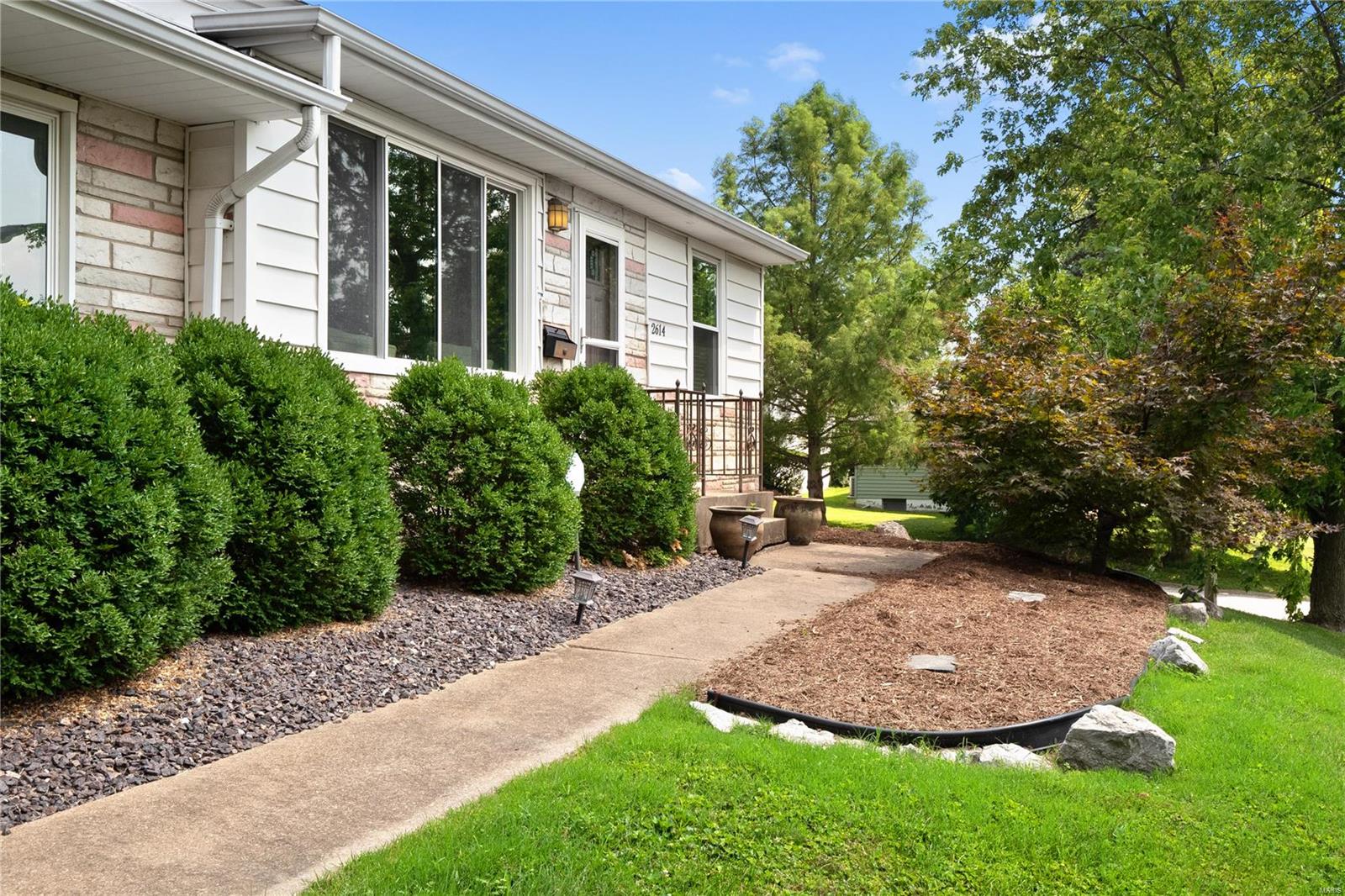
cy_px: 448
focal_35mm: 36
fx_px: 1345
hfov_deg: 53.1
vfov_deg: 36.9
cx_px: 672
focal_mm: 18
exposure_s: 1/320
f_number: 8
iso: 400
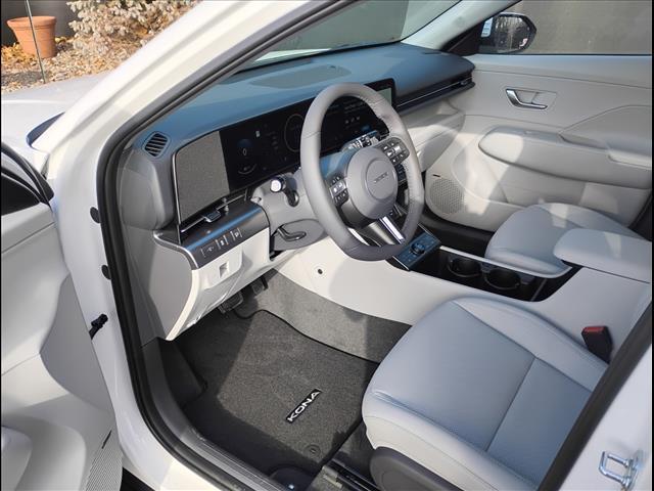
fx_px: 529
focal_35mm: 28
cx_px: 327
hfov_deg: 63.4
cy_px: 246
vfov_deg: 49.7
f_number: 1.8
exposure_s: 1/233
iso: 100
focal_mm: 4.26
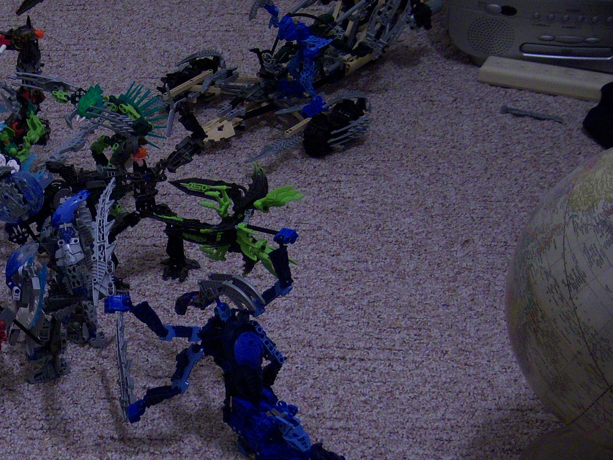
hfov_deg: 21.9
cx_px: 33
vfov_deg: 16.8
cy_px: 409
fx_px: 1541
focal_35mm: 87
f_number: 2.8
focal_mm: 8.9
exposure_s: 1/8
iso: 160
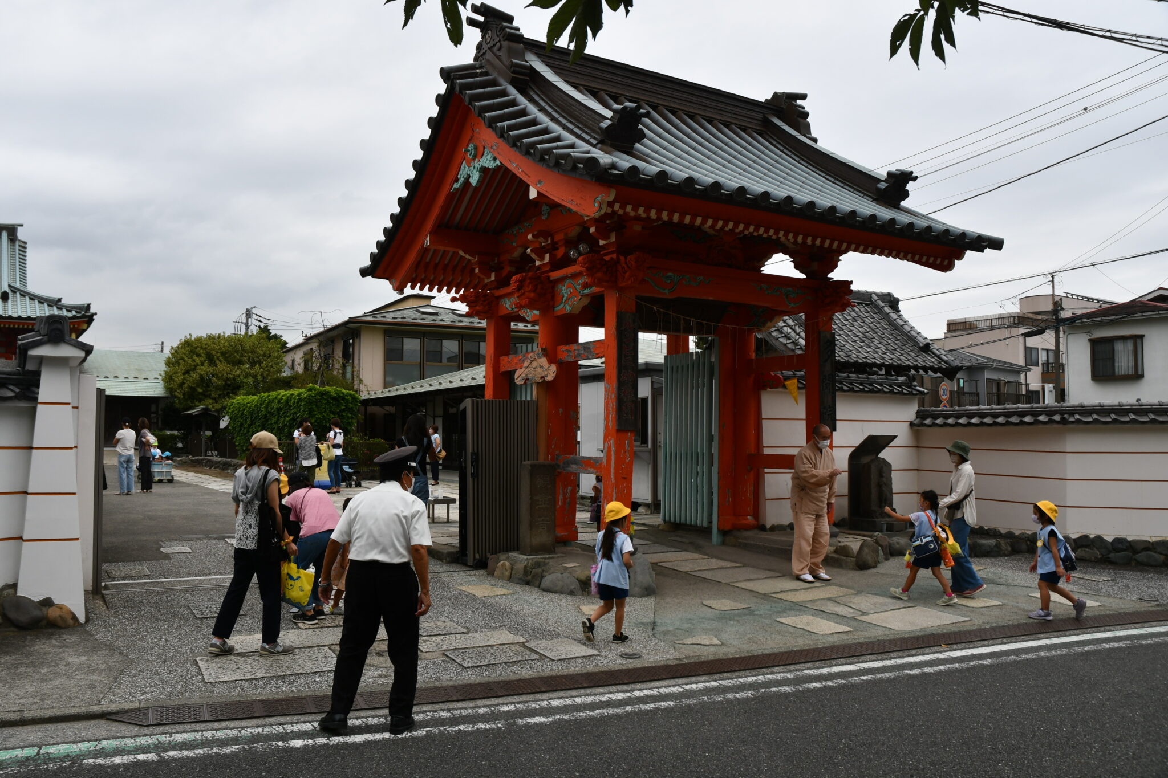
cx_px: 584
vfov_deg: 47.9
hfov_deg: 67.4
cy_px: 389
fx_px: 876
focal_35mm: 27
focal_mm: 18
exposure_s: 1/250
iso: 200
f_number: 8
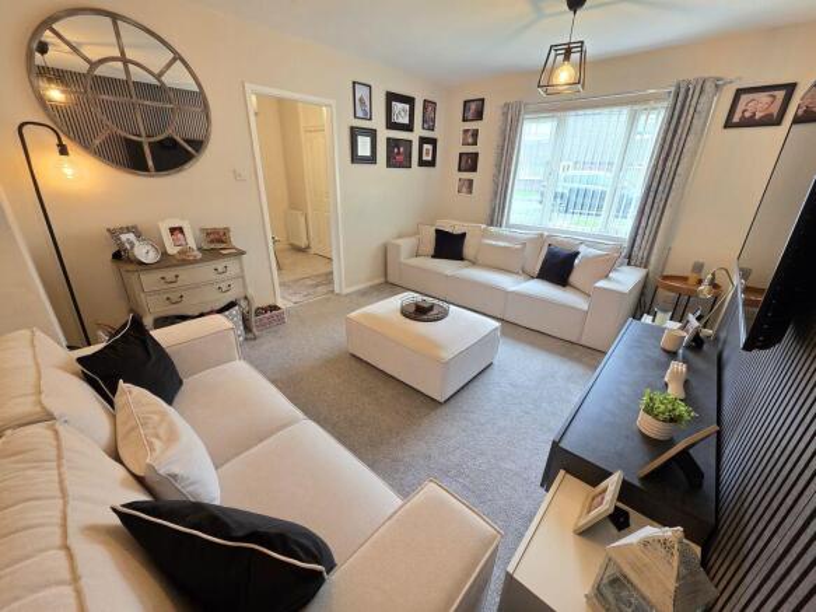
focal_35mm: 13
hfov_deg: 106.2
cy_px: 306
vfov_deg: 89.9
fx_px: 306
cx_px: 408
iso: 320
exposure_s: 1/50
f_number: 1.9
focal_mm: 2.2
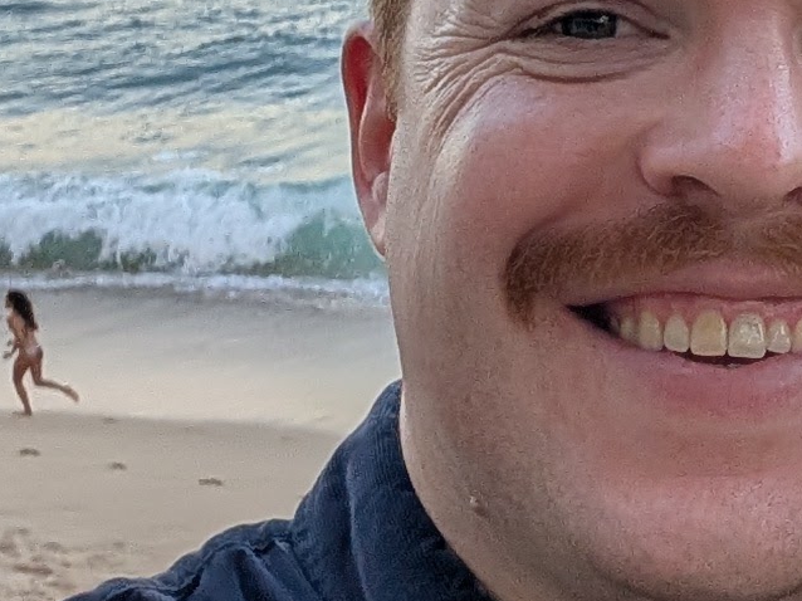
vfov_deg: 14.2
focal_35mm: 103
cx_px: 1038
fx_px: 2385
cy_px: 67
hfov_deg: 17.9
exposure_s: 1/149
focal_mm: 2.71
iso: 55
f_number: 2.2
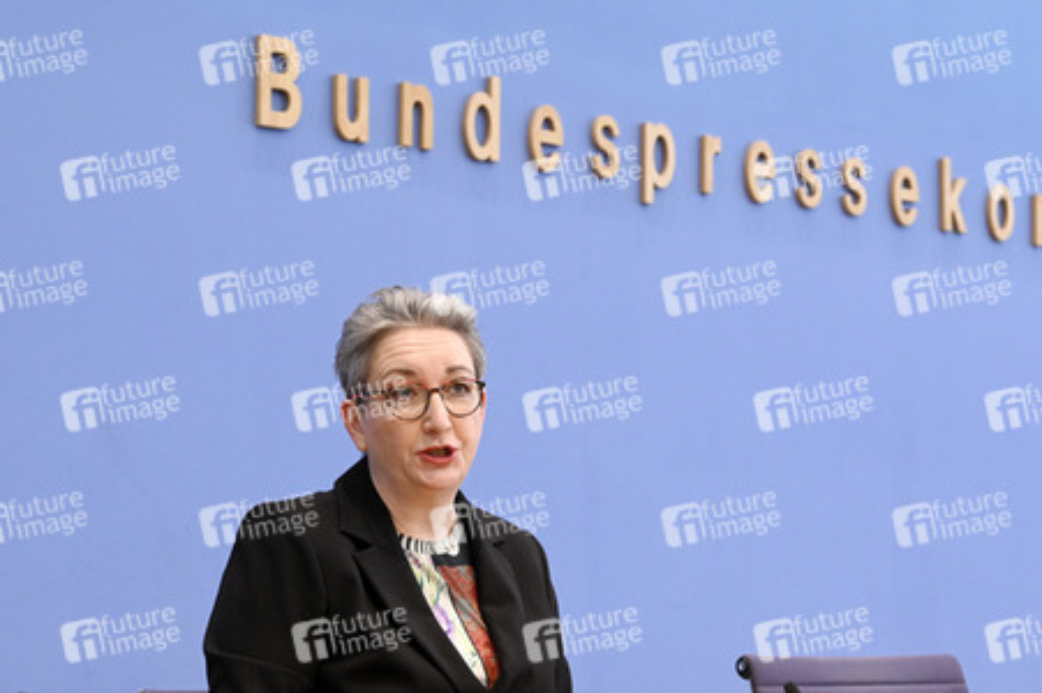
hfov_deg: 28.9
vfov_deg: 19.4
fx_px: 2025
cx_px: 521
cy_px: 346
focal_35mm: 70
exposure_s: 1/500
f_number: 6.3
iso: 4000
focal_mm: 70
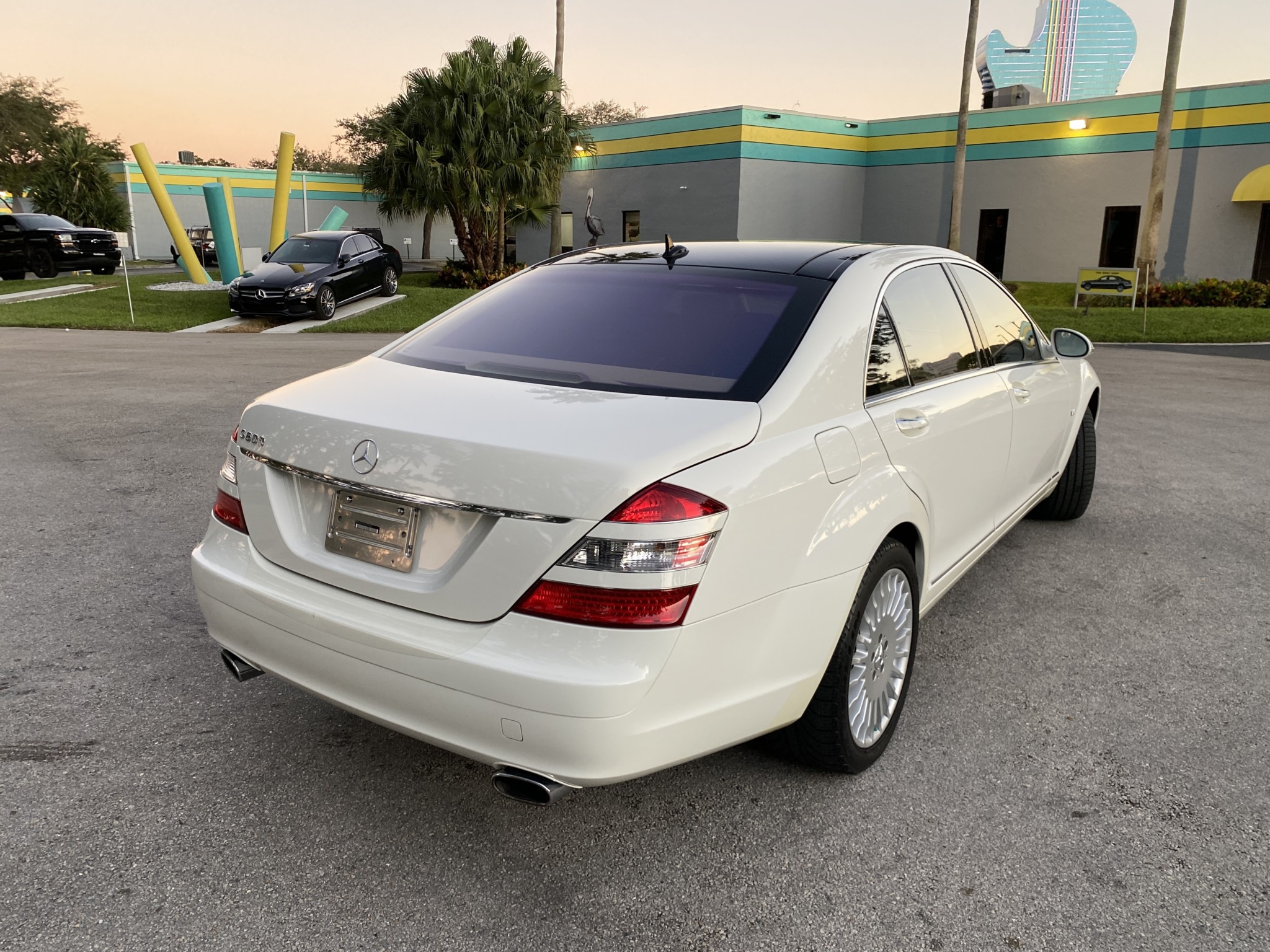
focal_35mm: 26
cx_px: 635
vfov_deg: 53.1
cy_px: 476
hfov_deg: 67.3
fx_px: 954
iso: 125
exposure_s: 1/121
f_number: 1.8
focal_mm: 4.25
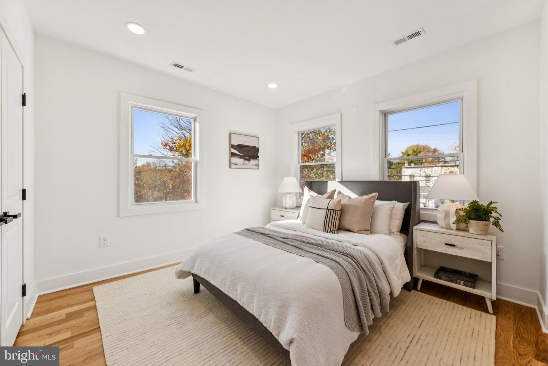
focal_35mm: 14
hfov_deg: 104.3
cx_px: 274
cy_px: 183
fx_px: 213
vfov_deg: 81.2
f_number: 9
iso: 250
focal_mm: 14
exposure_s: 1/80
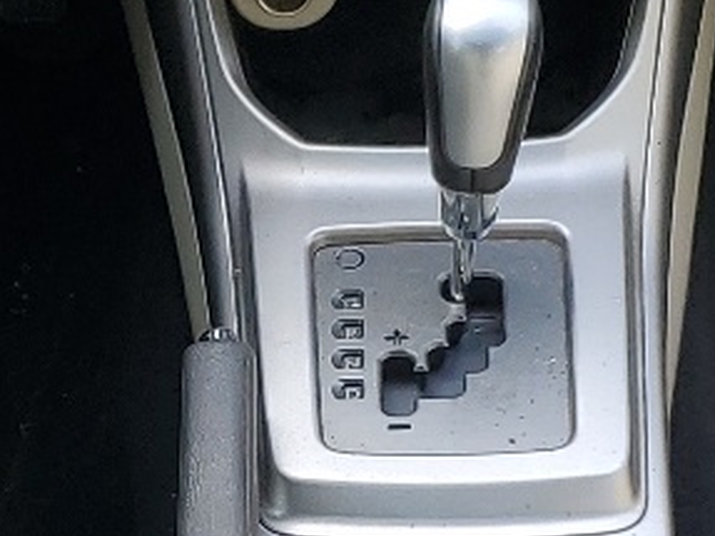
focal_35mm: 145
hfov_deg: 13.6
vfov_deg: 10.2
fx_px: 2994
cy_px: 471
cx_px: 177
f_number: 1.5
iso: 50
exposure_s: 1/250
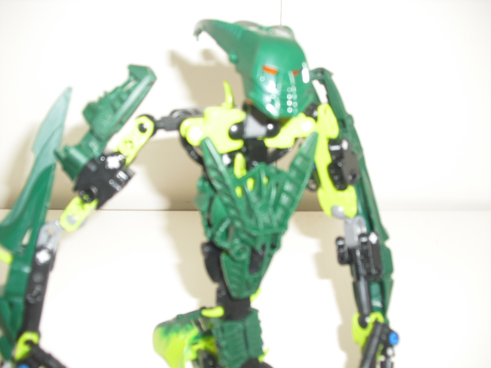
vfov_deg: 39.7
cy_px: 184
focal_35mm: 36
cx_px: 246
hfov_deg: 51.4
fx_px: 511
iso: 100
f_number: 3.1
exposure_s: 1/60
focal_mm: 6.3
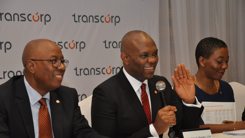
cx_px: 122
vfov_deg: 11.6
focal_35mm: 104
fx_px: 676
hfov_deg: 20.6
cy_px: 78
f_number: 5.6
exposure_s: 1/60
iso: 800
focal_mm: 66
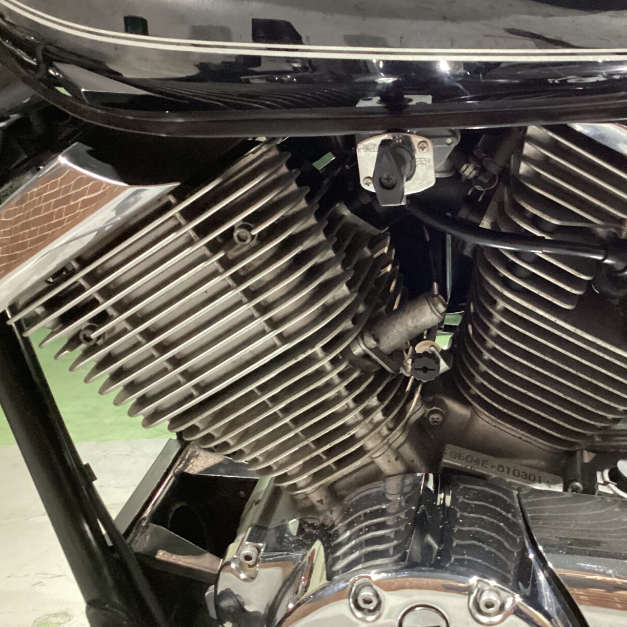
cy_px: 302
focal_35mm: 43
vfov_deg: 39.2
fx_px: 881
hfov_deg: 38.3
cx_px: 457
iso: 640
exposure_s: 1/30
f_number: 2.4
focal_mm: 3.3
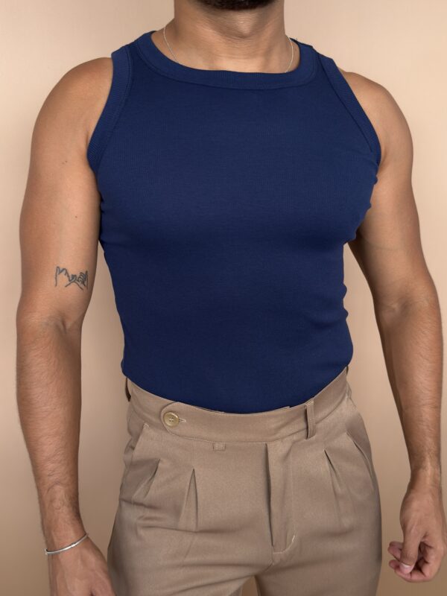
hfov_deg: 38.7
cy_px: 298
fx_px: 637
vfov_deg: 50.1
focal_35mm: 37
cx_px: 224
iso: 100
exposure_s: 1/67
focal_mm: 6.76
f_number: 1.78
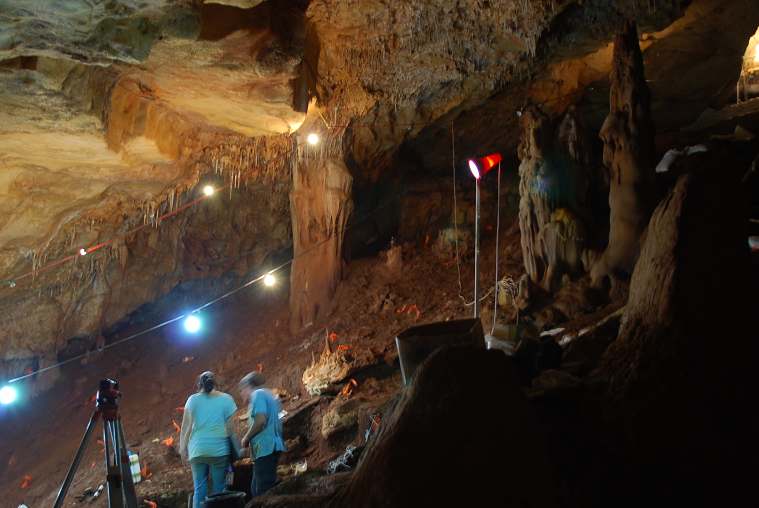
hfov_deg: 53.0
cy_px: 261
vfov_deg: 37.0
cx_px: 354
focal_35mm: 36
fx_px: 760
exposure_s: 1/2
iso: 100
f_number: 3.8
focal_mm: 20
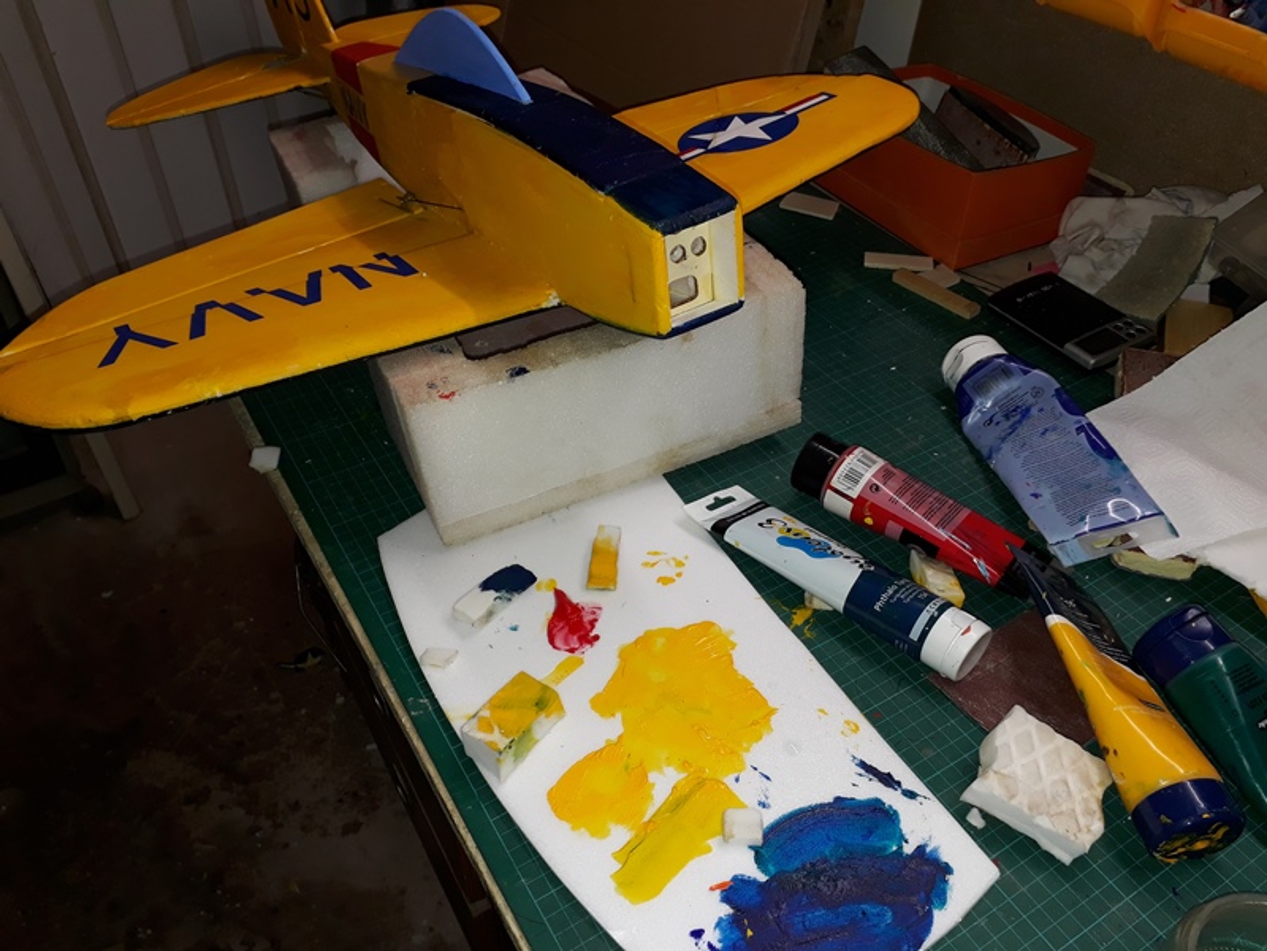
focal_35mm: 27
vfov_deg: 51.4
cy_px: 476
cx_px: 634
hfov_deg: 65.3
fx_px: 988
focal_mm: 3.6
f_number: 1.9
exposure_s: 1/50
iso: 50
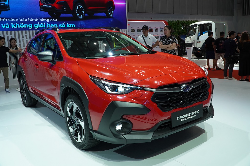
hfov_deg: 62.0
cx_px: 125
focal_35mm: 30
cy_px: 83
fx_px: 208
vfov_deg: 43.5
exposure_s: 1/100
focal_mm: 20
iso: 500
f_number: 6.3
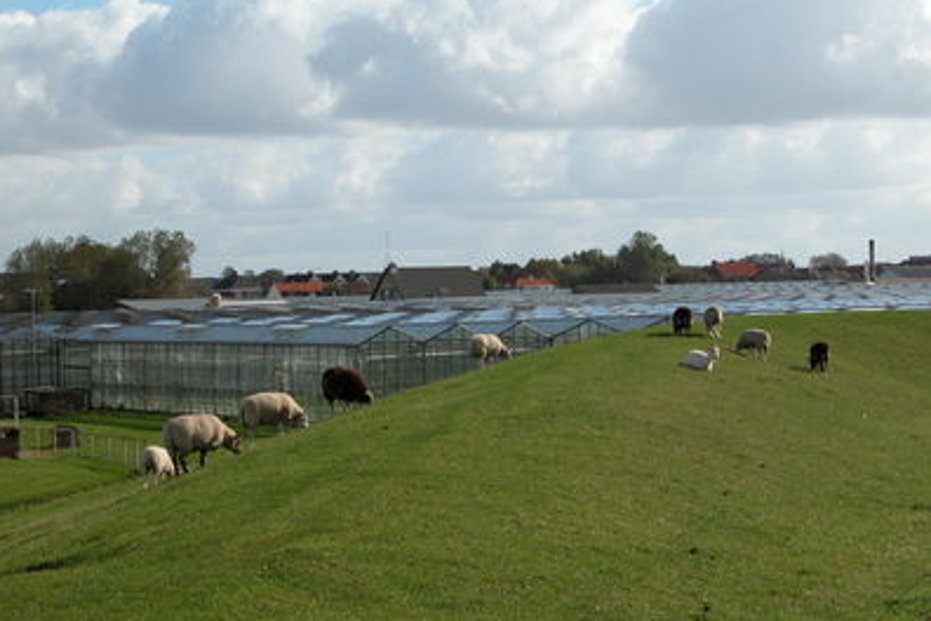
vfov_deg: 16.1
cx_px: 463
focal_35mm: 85
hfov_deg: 23.9
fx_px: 2198
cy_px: 282
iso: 100
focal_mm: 21
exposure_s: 1/485
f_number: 6.2
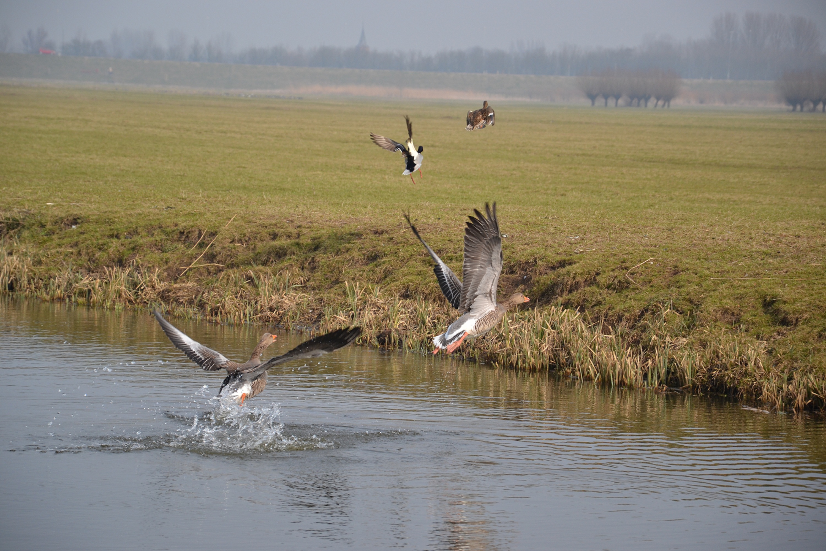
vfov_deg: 8.7
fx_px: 3613
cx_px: 413
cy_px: 276
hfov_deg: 13.0
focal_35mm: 158
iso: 400
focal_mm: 105
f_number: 5.6
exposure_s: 1/1250
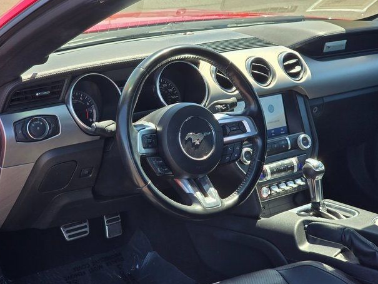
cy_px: 140
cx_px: 181
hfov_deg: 26.7
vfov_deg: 20.2
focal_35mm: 73
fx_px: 797
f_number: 2.4
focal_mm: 7.9
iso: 50
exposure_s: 1/301
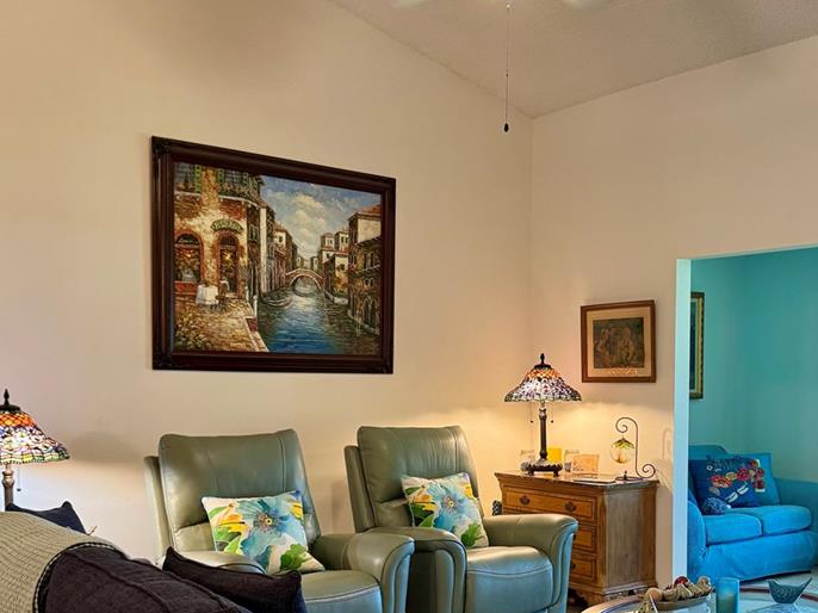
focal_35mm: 42
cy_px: 421
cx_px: 460
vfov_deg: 33.9
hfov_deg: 44.7
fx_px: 992
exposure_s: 1/60
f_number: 1.78
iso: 250
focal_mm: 6.76
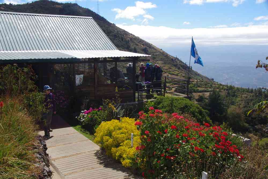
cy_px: 90
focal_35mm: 40
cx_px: 134
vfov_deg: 33.1
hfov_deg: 48.1
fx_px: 300
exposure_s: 1/60
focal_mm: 26.9
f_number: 11
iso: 200
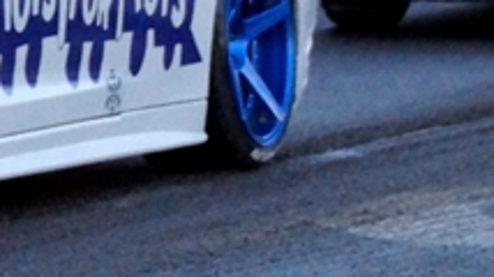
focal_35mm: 529
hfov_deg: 4.1
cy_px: 51
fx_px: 6924
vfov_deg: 2.3
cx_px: -275
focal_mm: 60
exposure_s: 1/1600
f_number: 6.3
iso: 1600
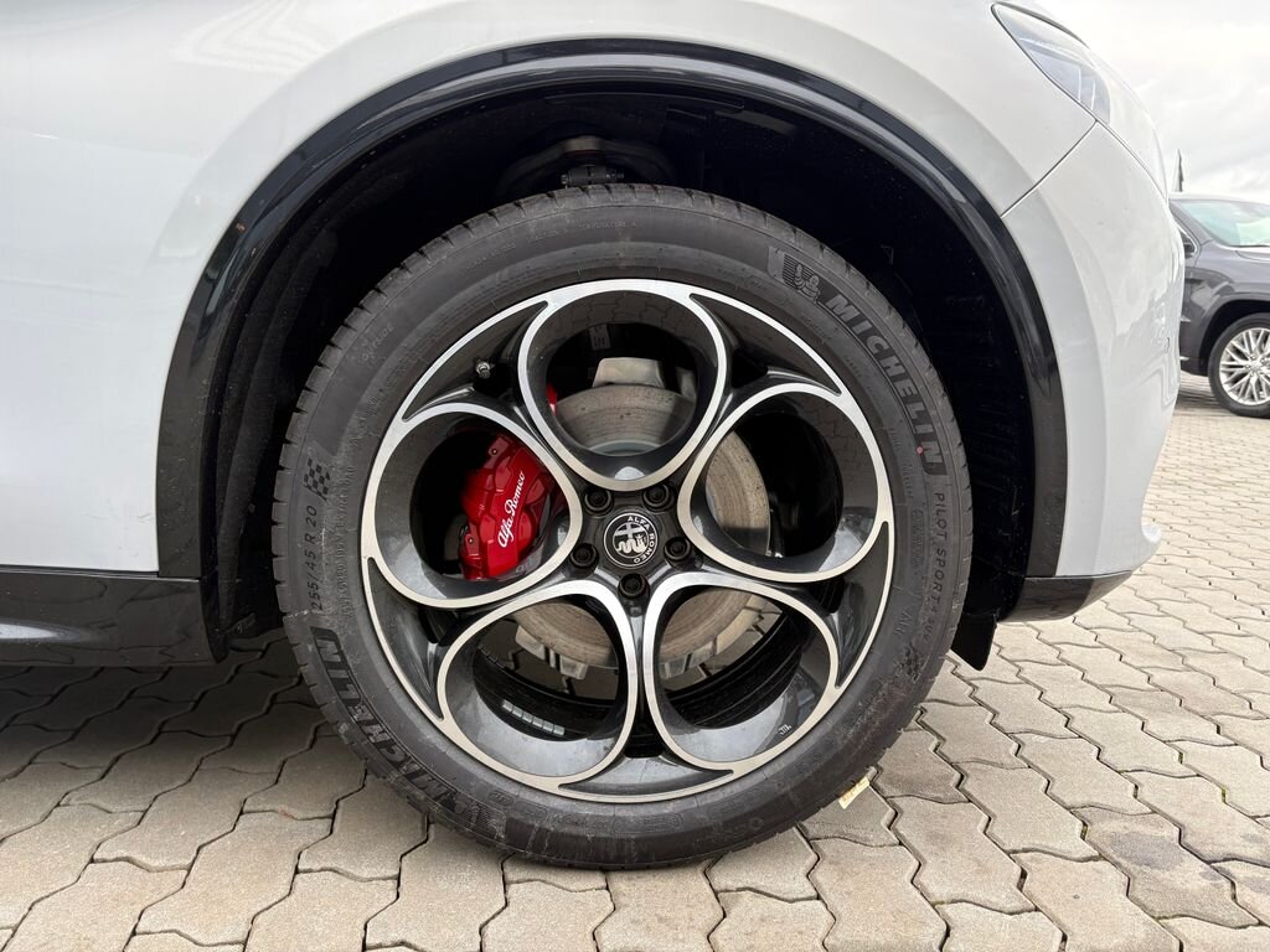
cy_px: 476
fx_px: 954
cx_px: 635
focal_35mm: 26
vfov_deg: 53.1
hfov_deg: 67.3
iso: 80
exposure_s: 1/121
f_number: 1.6
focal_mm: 5.96
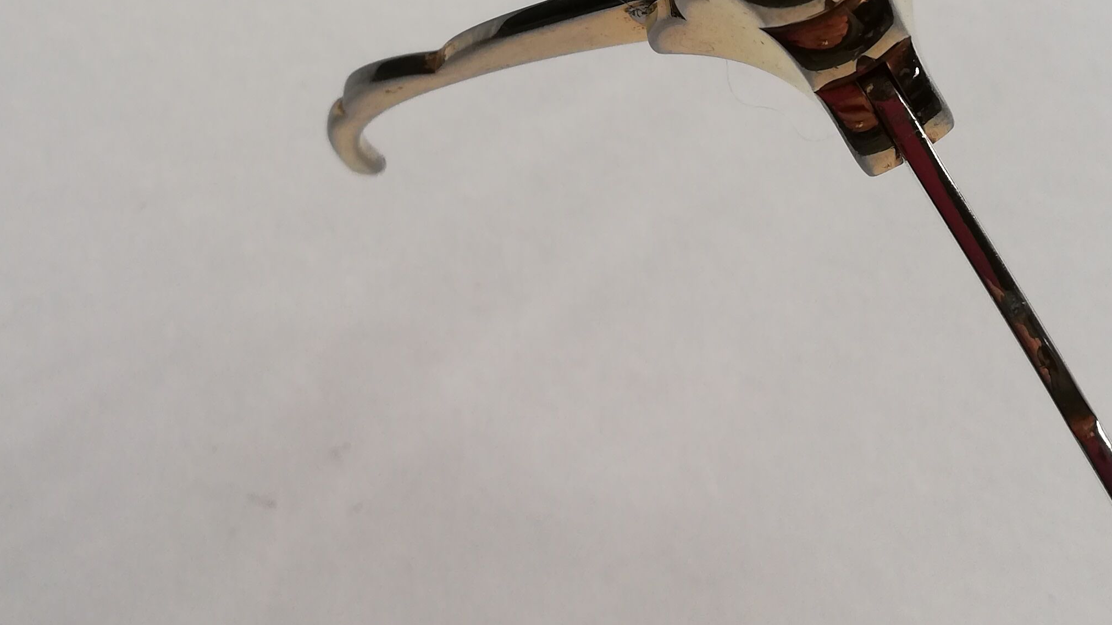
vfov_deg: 16.5
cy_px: -284
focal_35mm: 67
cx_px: 683
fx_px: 1976
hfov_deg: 31.3
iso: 50
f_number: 2.2
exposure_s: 1/128
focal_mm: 3.81
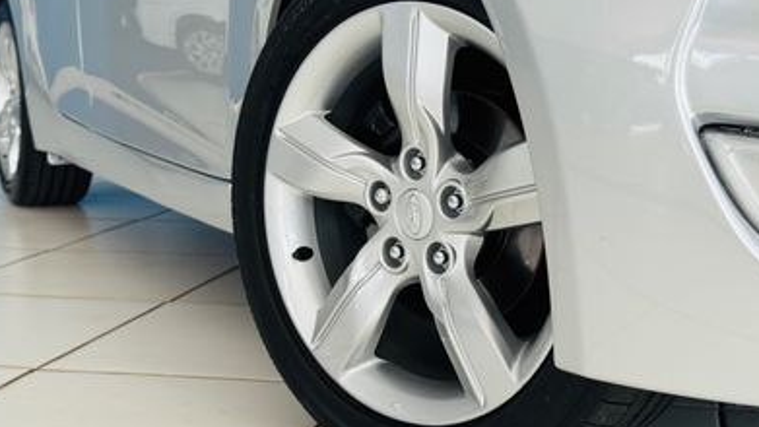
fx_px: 1268
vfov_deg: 19.1
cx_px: 369
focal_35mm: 63
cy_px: 219
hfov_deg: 33.3
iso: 64
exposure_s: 1/207
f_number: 1.78
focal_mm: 6.76
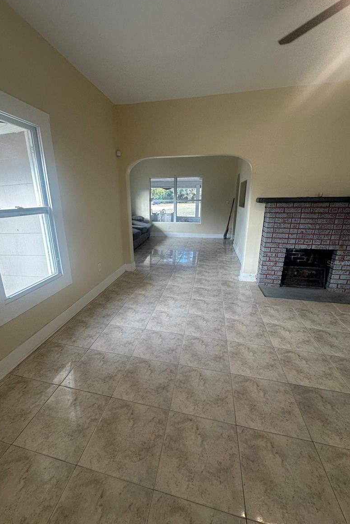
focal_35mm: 15
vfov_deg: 100.4
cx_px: 156
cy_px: 263
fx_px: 219
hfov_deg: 77.1
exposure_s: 1/120
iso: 125
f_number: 2.2
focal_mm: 2.22
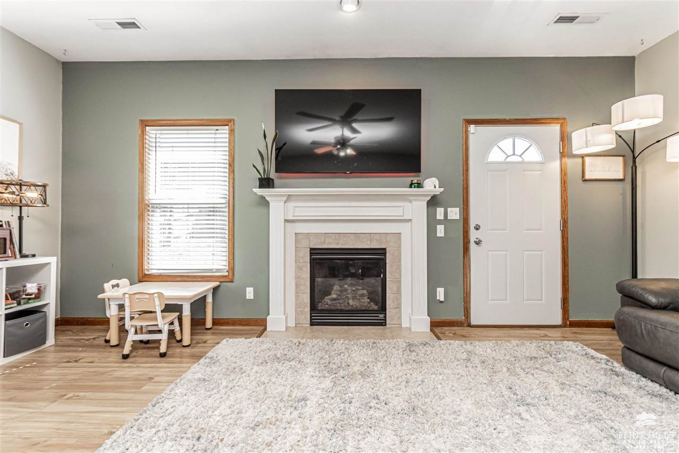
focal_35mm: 15
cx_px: 340
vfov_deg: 77.3
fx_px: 283
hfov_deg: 100.4
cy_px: 226
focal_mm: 10
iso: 800
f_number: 10
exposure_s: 1/60
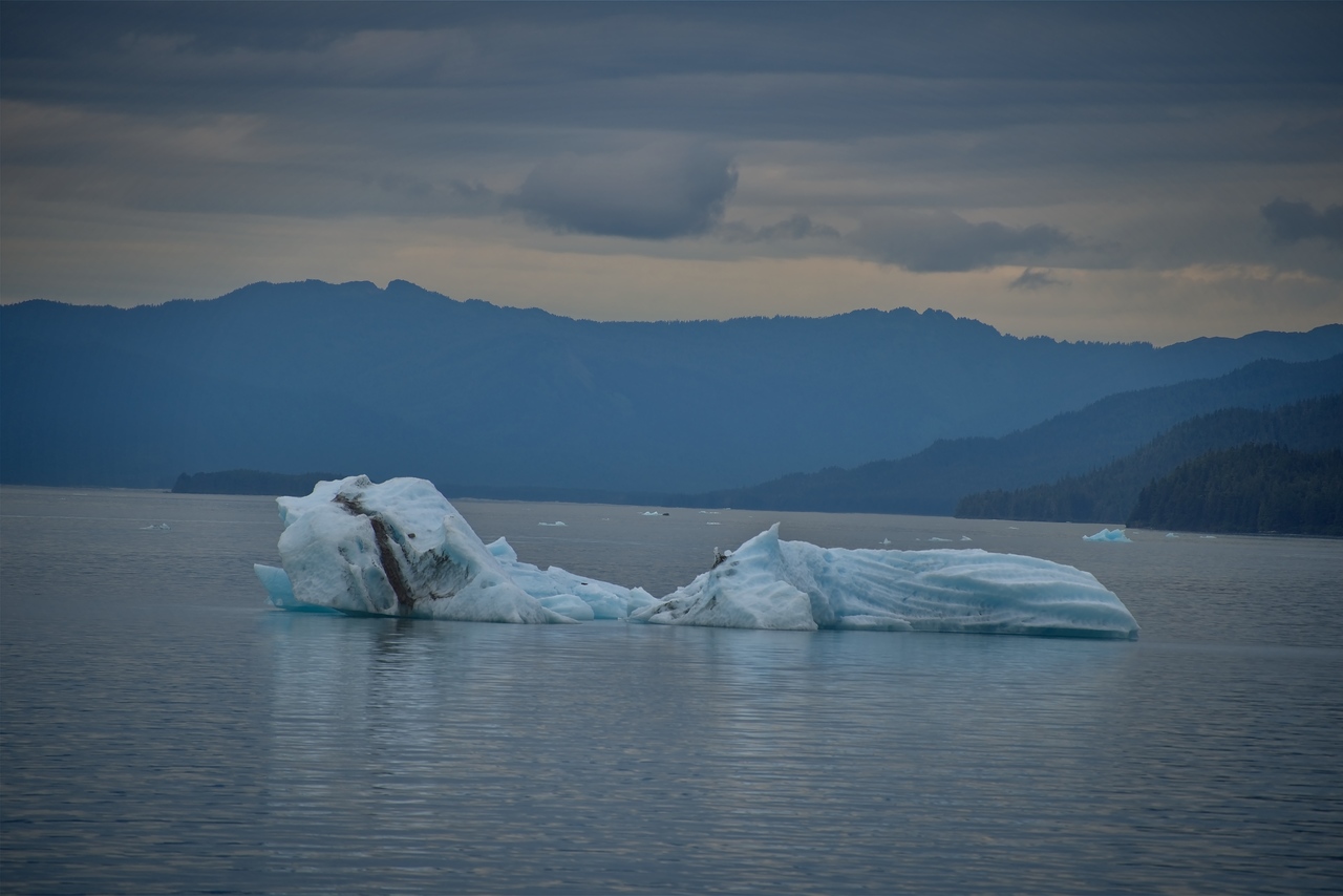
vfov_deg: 4.6
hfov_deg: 6.9
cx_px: 672
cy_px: 448
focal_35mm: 300
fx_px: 11193
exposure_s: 1/640
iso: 140
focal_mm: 300
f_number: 5.6
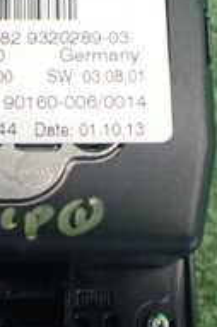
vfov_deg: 20.7
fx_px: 888
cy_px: 101
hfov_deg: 13.8
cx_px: 32
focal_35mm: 98
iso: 800
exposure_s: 1/100
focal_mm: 5.4
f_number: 2.3
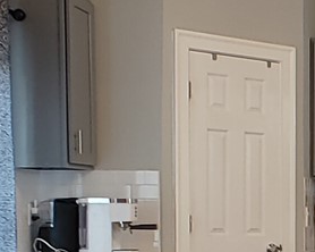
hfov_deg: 16.3
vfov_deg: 14.1
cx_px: 465
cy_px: 235
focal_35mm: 108
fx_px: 1006
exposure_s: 1/24
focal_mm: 1.78
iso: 150
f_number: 1.9
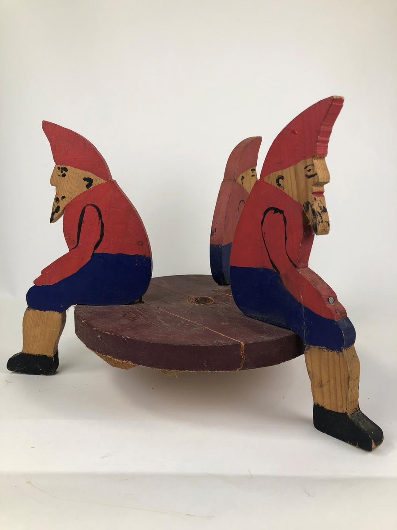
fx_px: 428
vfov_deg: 63.4
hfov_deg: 49.7
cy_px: 265
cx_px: 198
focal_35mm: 28
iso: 25
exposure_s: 1/162
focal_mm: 3.99
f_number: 1.8
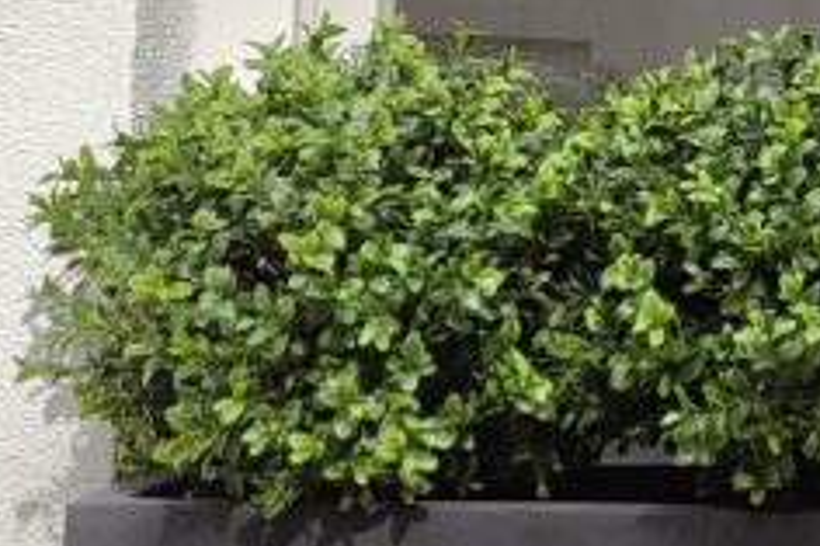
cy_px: -66
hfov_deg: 16.8
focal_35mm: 113
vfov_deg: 11.9
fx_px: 2572
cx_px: 1136
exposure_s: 1/221
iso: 50
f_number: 1.9
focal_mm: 6.04
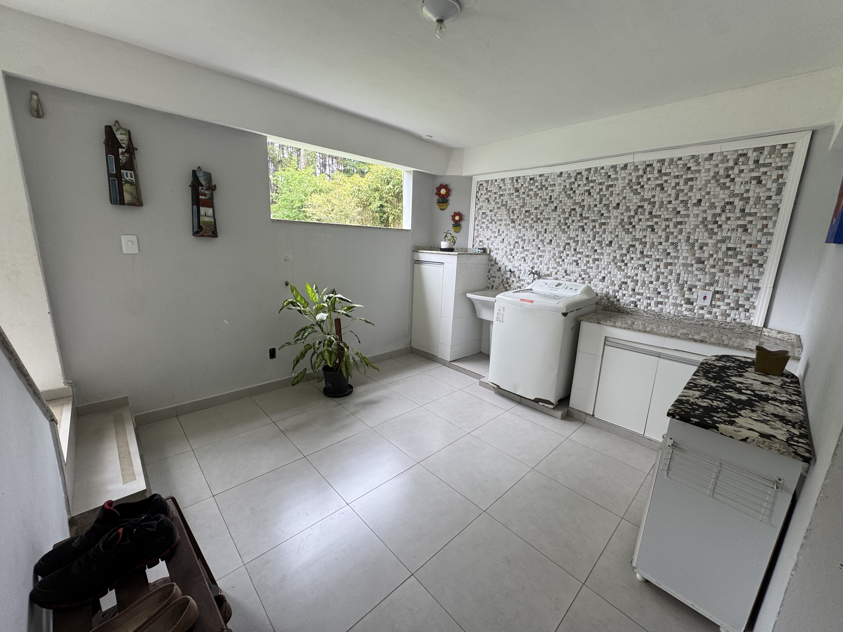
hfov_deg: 102.1
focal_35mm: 14
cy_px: 316
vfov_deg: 85.7
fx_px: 341
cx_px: 422
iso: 50
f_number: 2.2
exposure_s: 1/99
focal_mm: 2.22
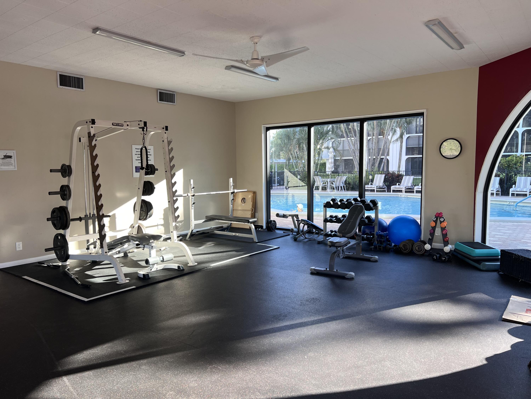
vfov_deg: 53.1
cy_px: 200
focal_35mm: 26
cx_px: 266
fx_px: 399
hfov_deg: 67.3
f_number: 1.5
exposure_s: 1/121
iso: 50
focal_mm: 5.7
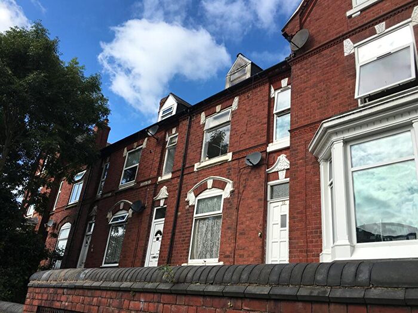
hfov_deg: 61.7
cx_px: 209
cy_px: 156
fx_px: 350
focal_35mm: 29
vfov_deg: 48.2
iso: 25
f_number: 2.2
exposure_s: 1/1451
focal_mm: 4.15
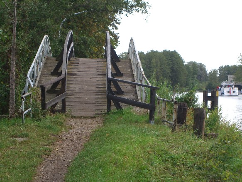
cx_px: 121
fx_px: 797
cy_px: 91
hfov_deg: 17.3
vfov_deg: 13.0
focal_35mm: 114
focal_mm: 23.7
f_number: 5.1
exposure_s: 1/100
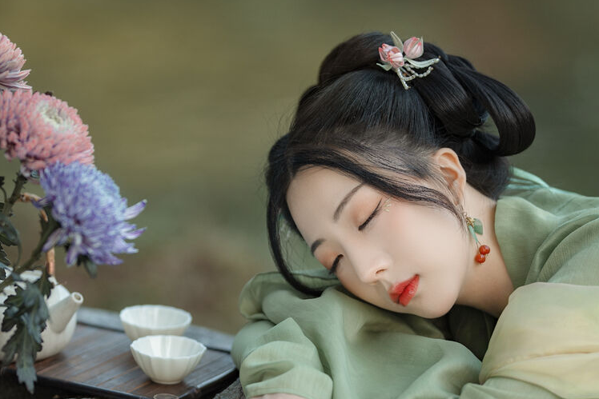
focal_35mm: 215
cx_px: 235
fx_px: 3578
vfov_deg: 6.4
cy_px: 317
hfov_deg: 9.6
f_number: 1.8
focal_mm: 135
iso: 100
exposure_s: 1/160
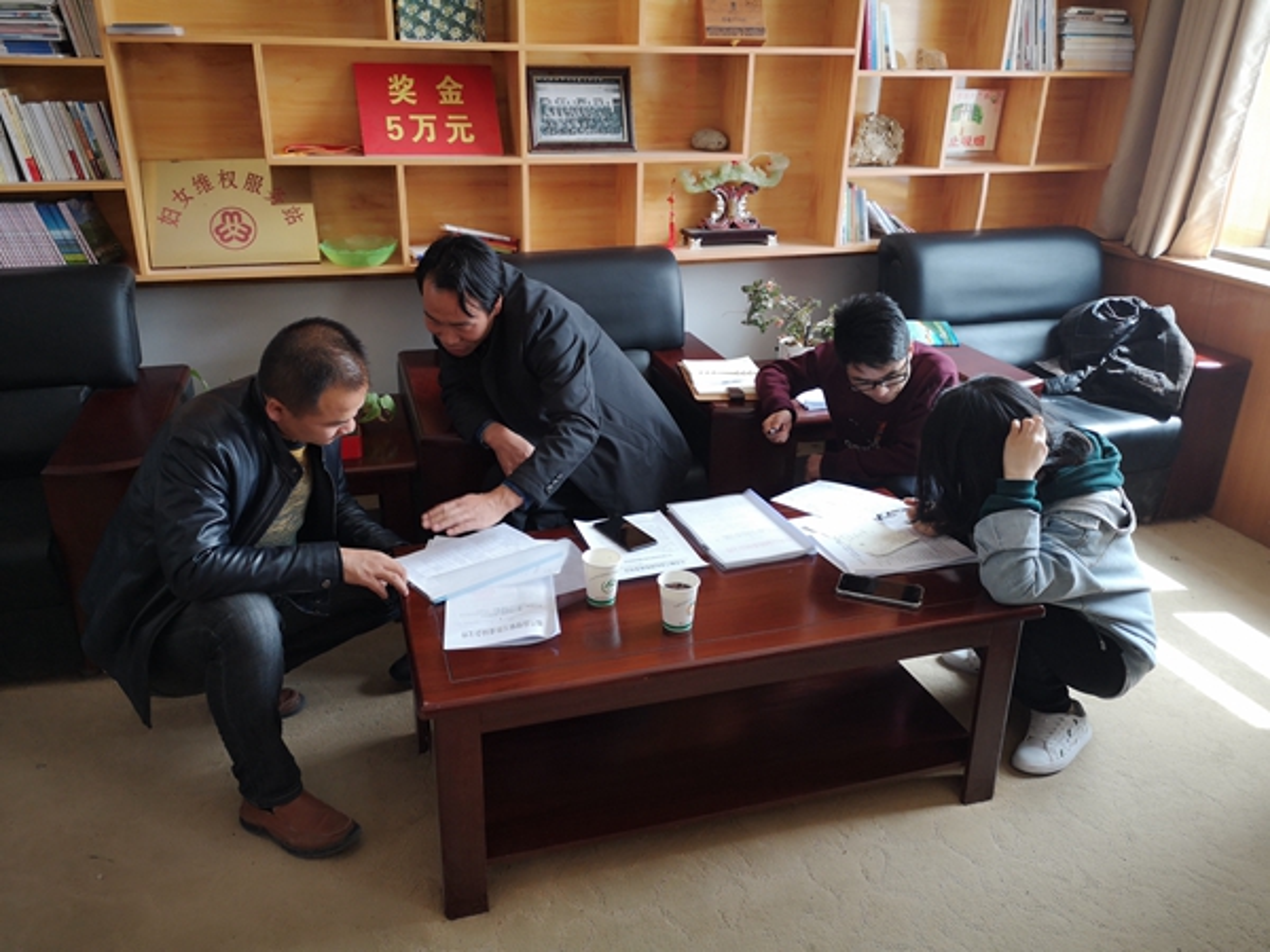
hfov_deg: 65.3
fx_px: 991
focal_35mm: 27
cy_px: 476
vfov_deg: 51.4
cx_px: 635
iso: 80
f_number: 1.8
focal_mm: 3.95
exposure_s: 1/100
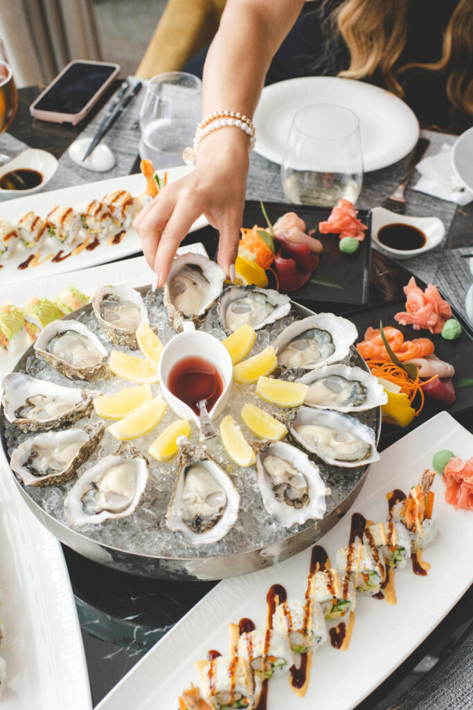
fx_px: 985
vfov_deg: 39.6
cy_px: 355
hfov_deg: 27.0
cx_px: 236
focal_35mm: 50
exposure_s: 1/160
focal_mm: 50
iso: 1600
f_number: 6.3
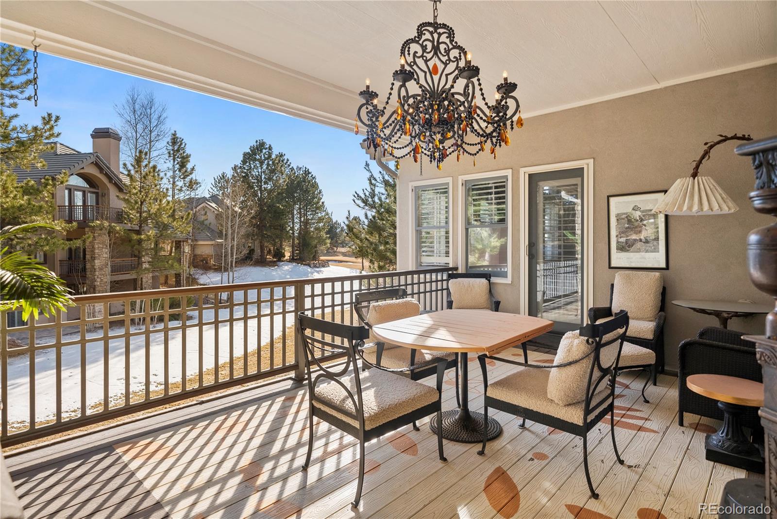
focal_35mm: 18
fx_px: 389
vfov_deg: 67.4
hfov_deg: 90.0
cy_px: 260
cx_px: 388
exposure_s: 1/200
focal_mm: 18
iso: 200
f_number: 4
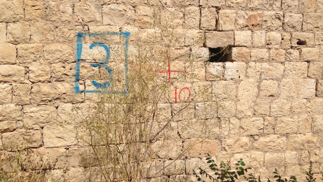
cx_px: 162
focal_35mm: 36
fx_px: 308
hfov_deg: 55.3
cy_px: 80
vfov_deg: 32.8
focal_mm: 4.12
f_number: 2.4
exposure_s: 1/2710
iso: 50
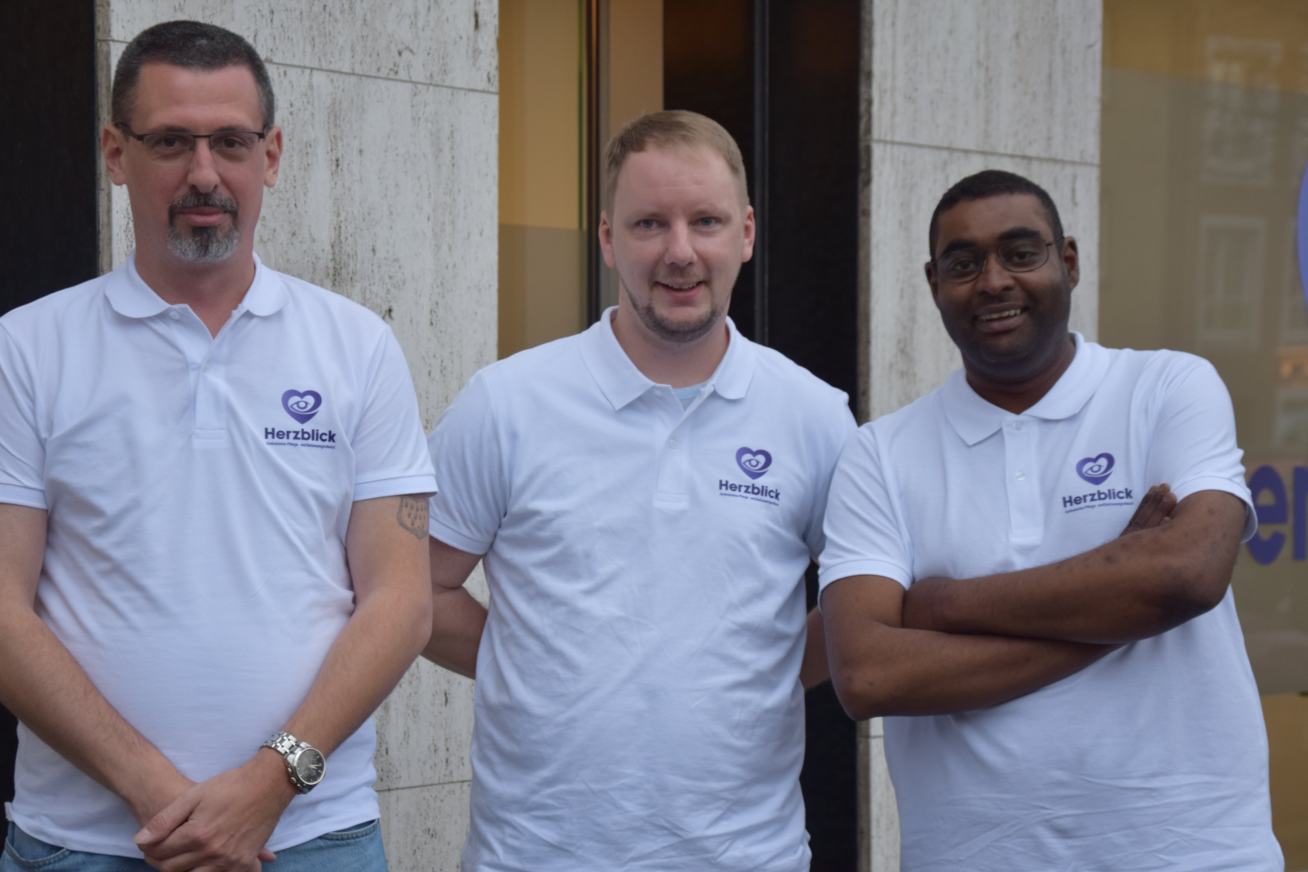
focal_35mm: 117
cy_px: 428
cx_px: 610
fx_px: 4251
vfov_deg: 11.7
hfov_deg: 17.5
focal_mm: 70
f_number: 5.6
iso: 400
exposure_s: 1/125
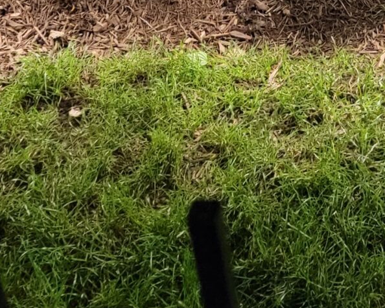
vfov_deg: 13.9
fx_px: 1151
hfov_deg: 18.9
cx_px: 295
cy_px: -204
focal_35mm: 101
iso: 1250
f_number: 1.8
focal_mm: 6.7
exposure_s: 1/24
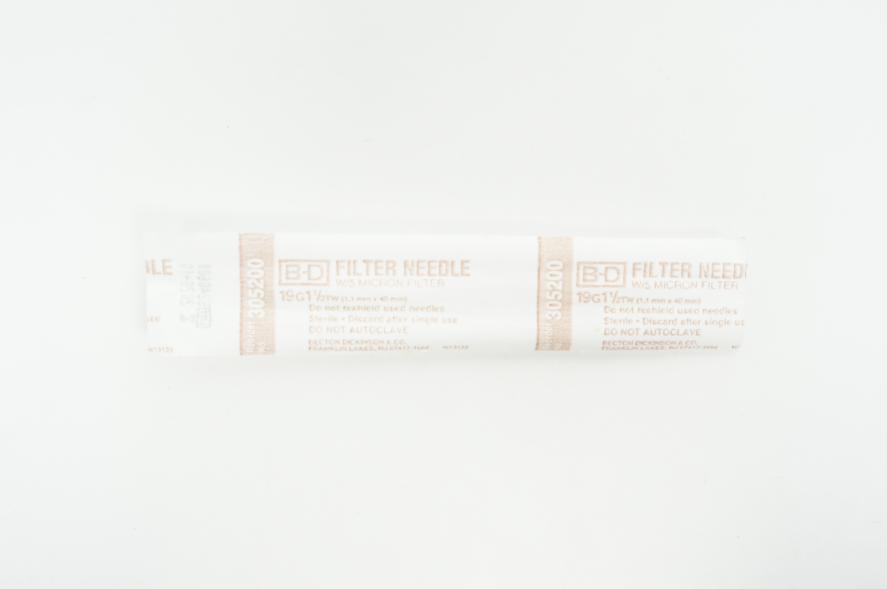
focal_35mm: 40
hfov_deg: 48.0
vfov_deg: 32.9
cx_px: 444
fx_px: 997
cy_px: 294
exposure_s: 1/15
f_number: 8
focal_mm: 27
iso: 400
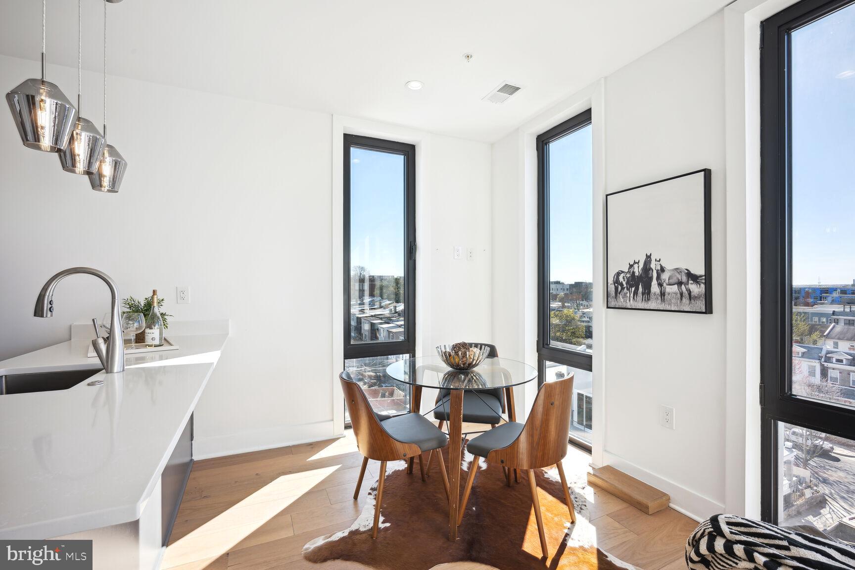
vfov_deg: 77.3
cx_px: 428
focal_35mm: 15
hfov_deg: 100.4
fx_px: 356
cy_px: 285
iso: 100
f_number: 9
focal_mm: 15
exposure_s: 1/100
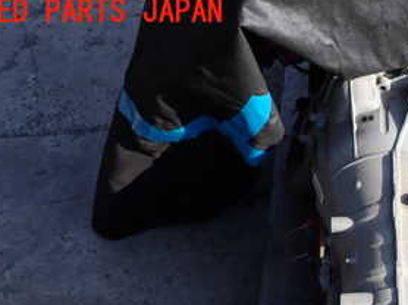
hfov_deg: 33.0
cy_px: 324
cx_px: 396
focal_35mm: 54
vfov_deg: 25.3
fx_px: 636
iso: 100
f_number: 2.8
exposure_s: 1/500
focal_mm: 4.5
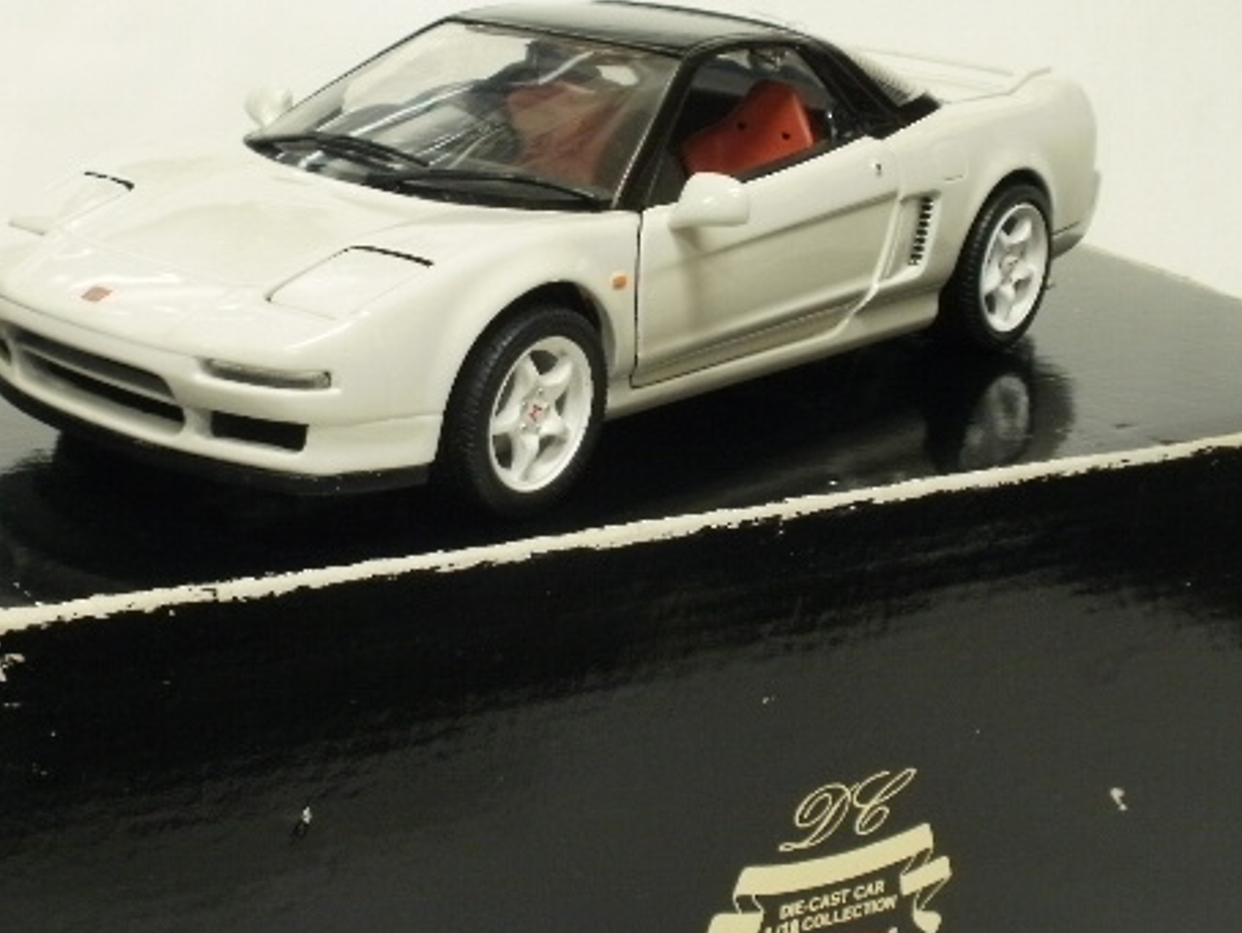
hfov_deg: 31.0
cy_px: 438
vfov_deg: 23.7
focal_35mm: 62
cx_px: 460
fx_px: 2226
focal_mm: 7.7
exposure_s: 1/6
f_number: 4
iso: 125
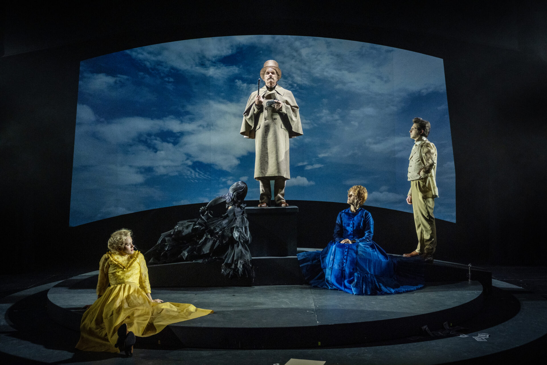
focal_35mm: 40
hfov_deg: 48.5
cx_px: 274
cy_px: 182
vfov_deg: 33.4
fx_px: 608
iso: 3200
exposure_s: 1/125
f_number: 3.5
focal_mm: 40
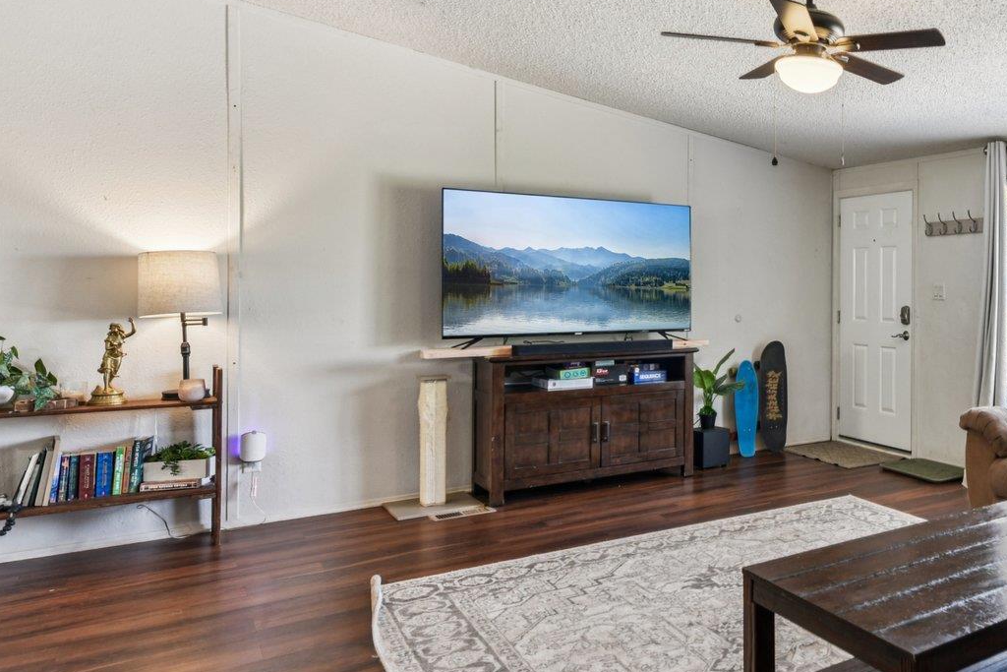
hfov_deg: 53.4
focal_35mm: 30
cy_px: 279
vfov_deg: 43.5
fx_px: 839
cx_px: 924
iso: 220
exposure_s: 1/8
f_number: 8
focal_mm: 15
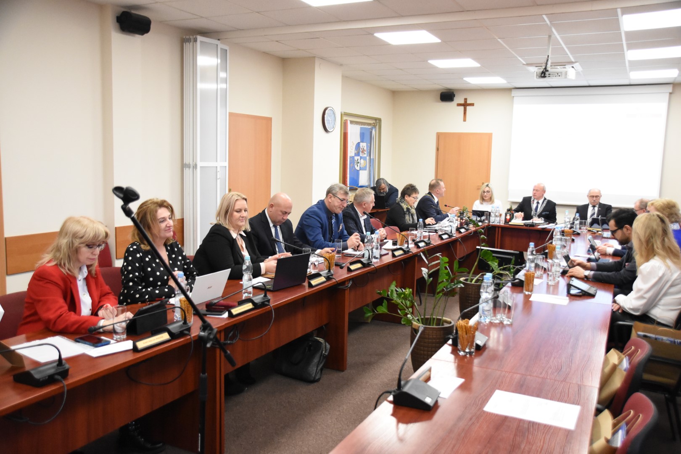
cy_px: 227
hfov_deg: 57.2
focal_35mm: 33
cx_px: 340
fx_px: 624
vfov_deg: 40.0
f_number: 3.8
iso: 4000
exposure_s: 1/250
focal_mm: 22
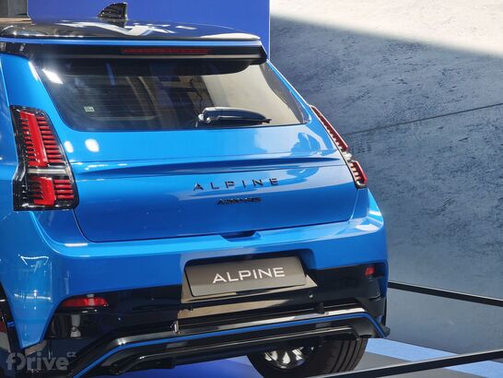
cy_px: 189
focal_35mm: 120
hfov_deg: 16.4
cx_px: 252
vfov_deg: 12.4
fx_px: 1744
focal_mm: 19.4
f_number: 2.5
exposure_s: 1/100
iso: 250
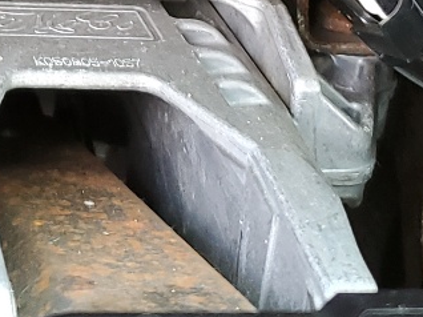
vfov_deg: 10.8
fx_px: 1600
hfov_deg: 14.5
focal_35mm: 131
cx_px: -121
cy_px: -202
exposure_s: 1/60.2
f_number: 1.5
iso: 67
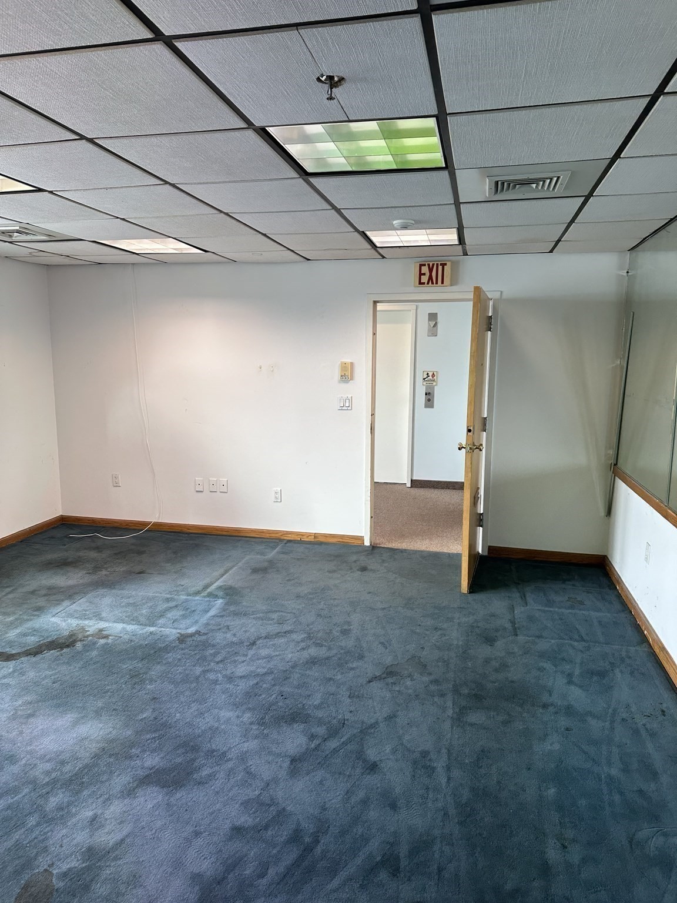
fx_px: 626
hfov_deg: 56.8
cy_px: 452
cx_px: 338
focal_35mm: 24
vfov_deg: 71.6
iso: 100
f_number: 1.78
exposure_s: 1/120
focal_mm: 6.86
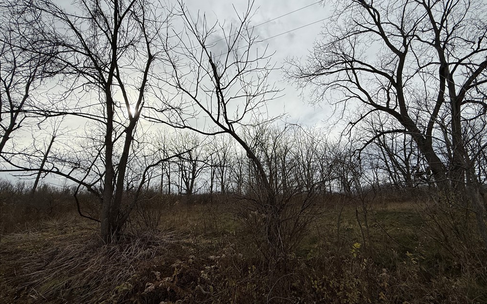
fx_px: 199
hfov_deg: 101.5
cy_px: 158
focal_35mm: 15
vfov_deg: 74.8
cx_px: 245
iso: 50
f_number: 2.2
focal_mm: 2.22
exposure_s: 1/3460
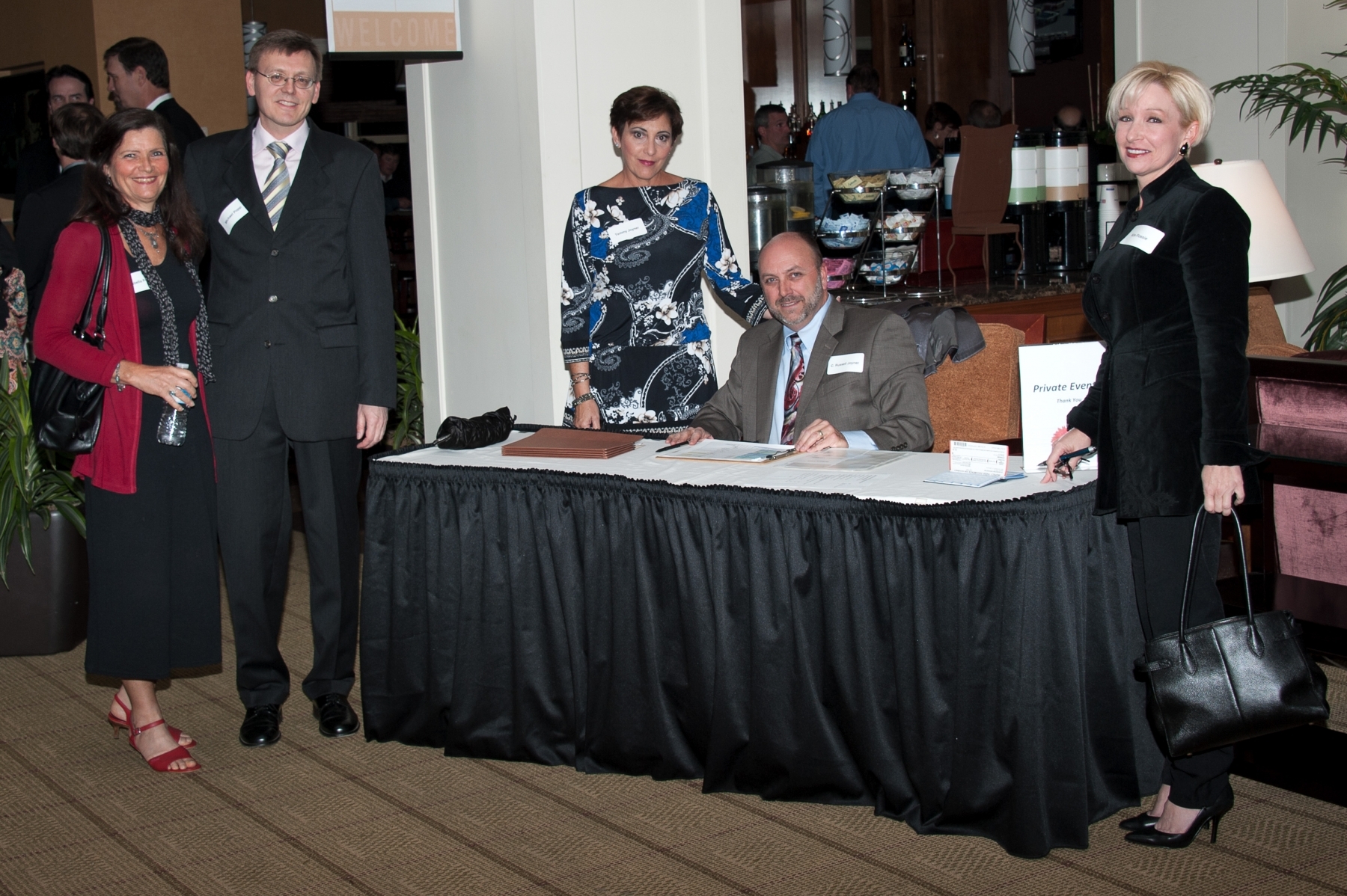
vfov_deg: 35.0
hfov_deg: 50.7
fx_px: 1421
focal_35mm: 38
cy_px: 448
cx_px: 674
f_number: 8
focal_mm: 38
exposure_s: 1/125
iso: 200
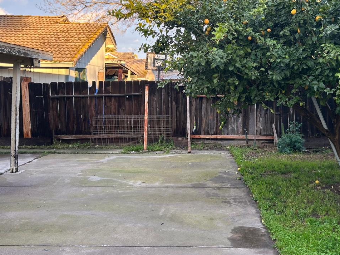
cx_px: 227
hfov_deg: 45.1
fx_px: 403
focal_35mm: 41
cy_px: 77
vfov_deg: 34.7
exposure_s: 1/121
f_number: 1.5
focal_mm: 5.7
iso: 64
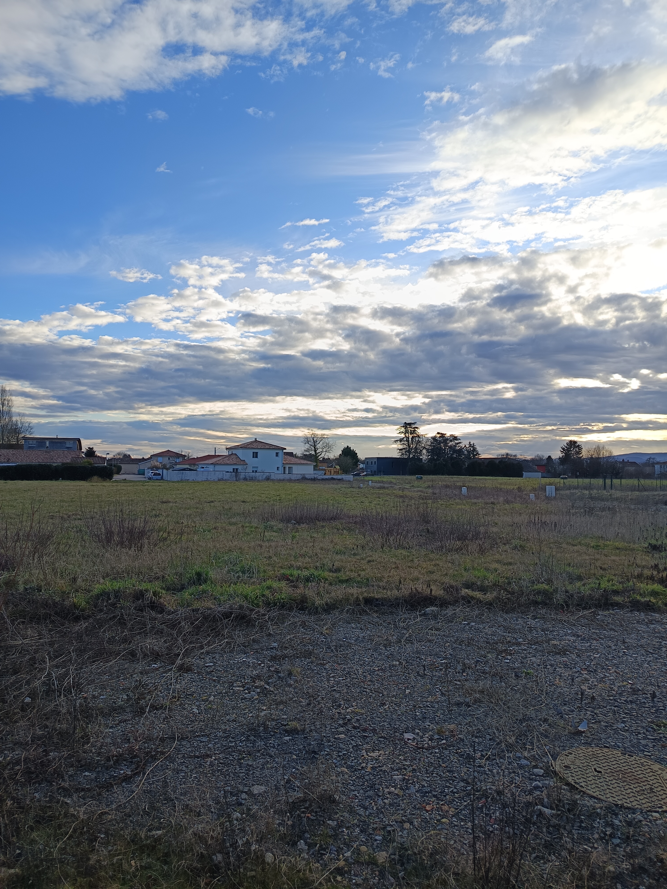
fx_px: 617
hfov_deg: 56.8
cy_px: 444
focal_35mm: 24
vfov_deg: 71.6
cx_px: 334
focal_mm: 5.31
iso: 50
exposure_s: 1/247
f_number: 1.7
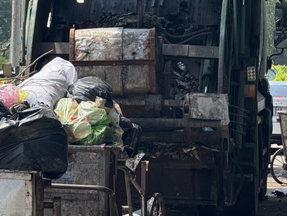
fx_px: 2091
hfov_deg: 7.8
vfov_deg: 5.9
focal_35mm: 252
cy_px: 126
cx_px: 27
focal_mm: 15.66
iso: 64
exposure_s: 1/655
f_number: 2.8
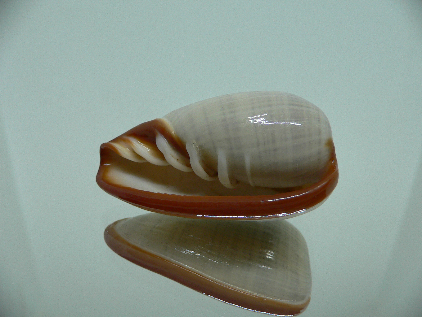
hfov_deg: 52.6
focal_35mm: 35
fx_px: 427
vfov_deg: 40.7
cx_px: 211
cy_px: 158
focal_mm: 4.6
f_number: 2.8
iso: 150
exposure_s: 1/60
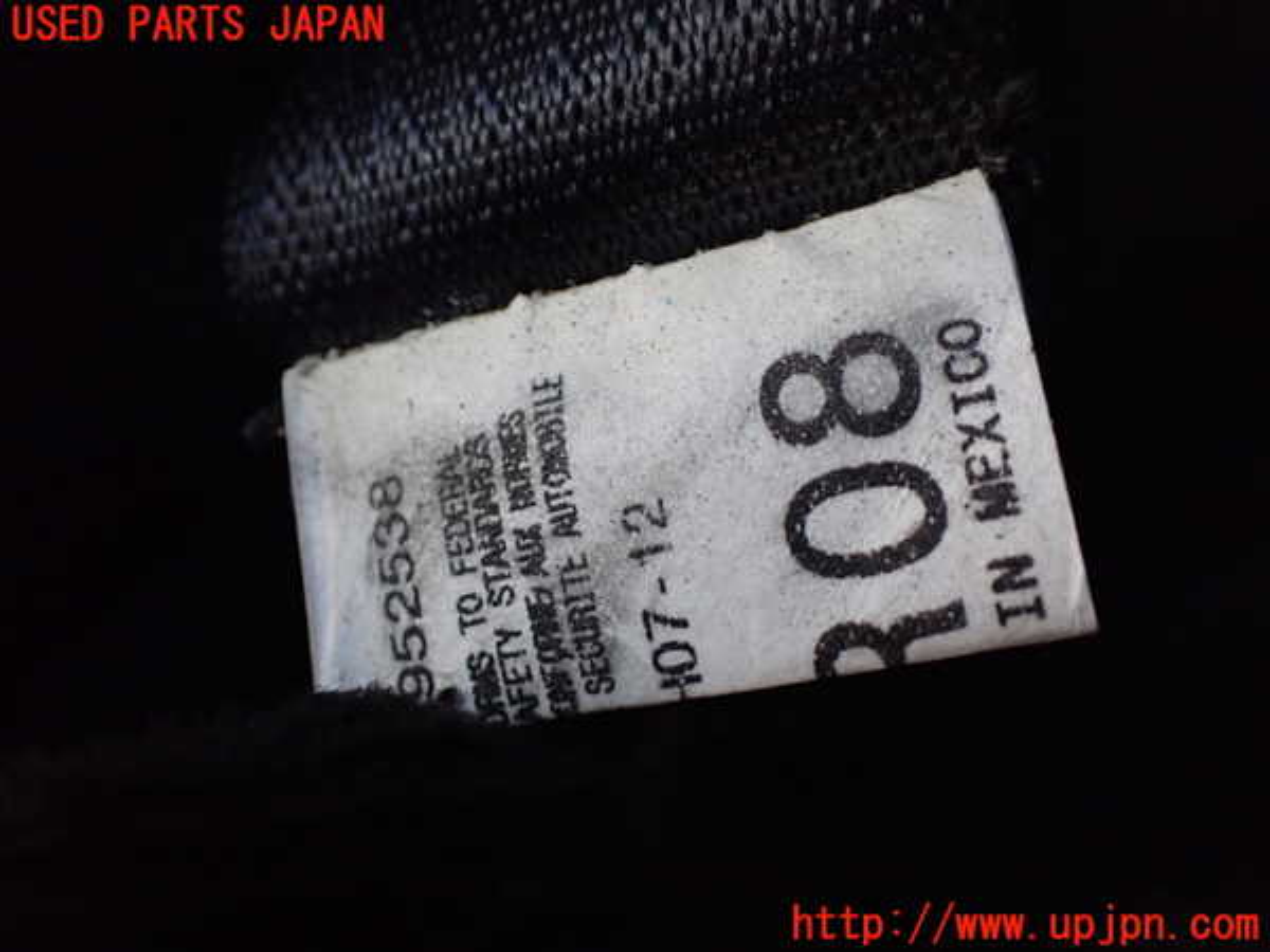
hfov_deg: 60.0
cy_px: 476
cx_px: 635
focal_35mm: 30
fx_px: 1101
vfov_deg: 46.8
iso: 800
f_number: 2.3
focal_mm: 5.4
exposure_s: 1/40
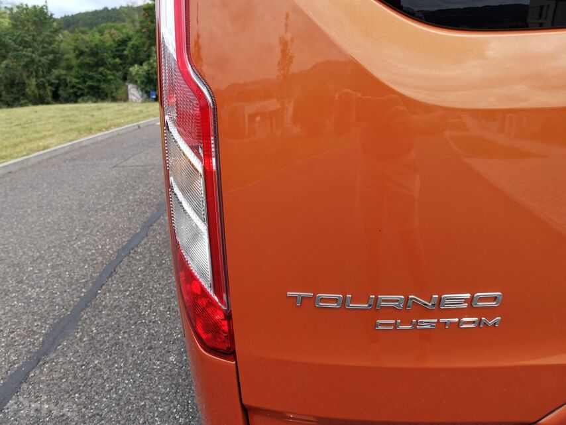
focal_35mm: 26
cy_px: 212
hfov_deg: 67.3
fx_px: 425
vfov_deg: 53.1
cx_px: 283
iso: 50
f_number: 1.4
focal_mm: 4.66
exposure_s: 1/1060
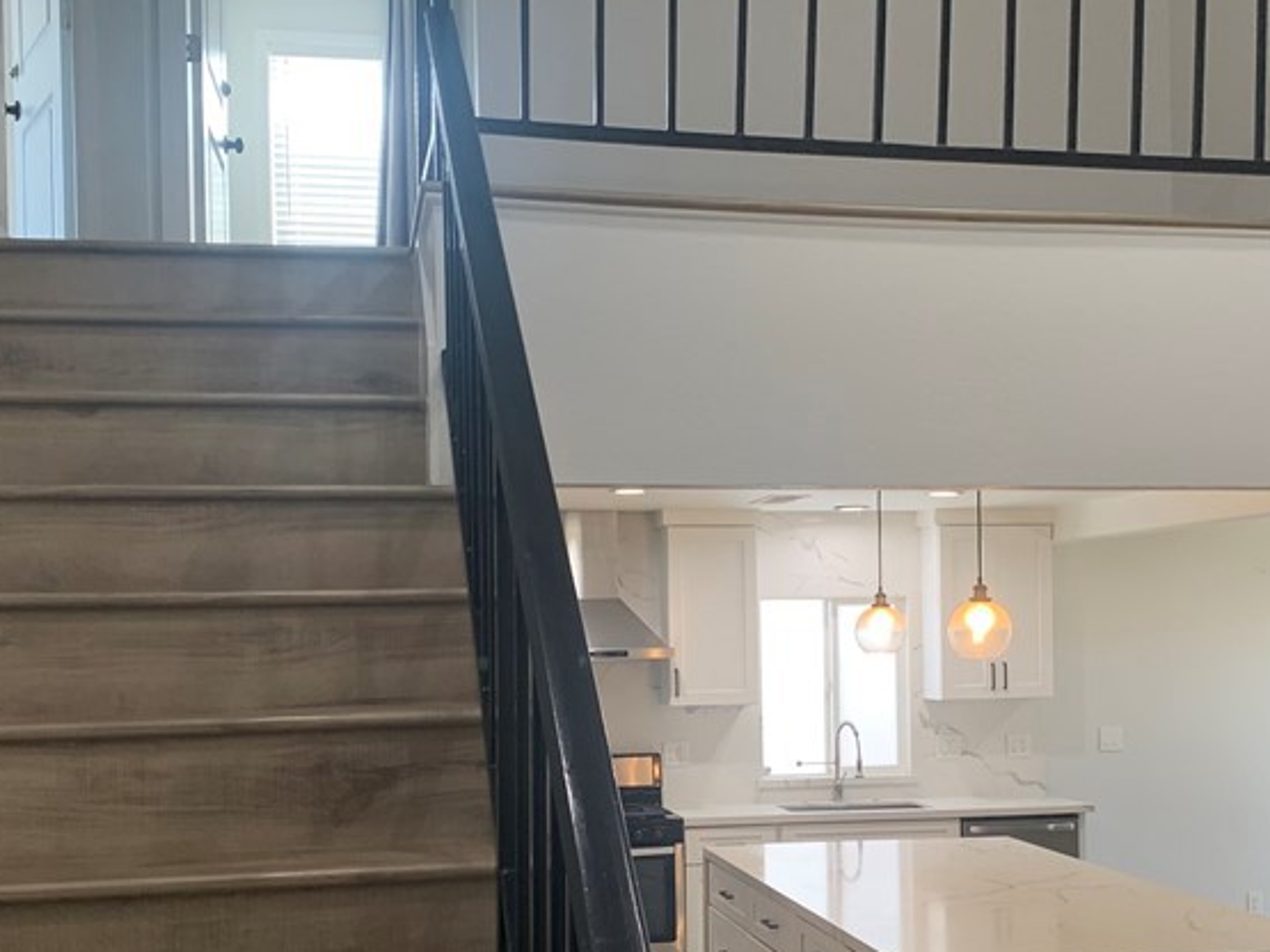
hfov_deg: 39.6
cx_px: 716
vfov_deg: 29.9
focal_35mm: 48
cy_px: 668
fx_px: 1761
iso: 80
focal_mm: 4.25
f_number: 1.8
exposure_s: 1/60
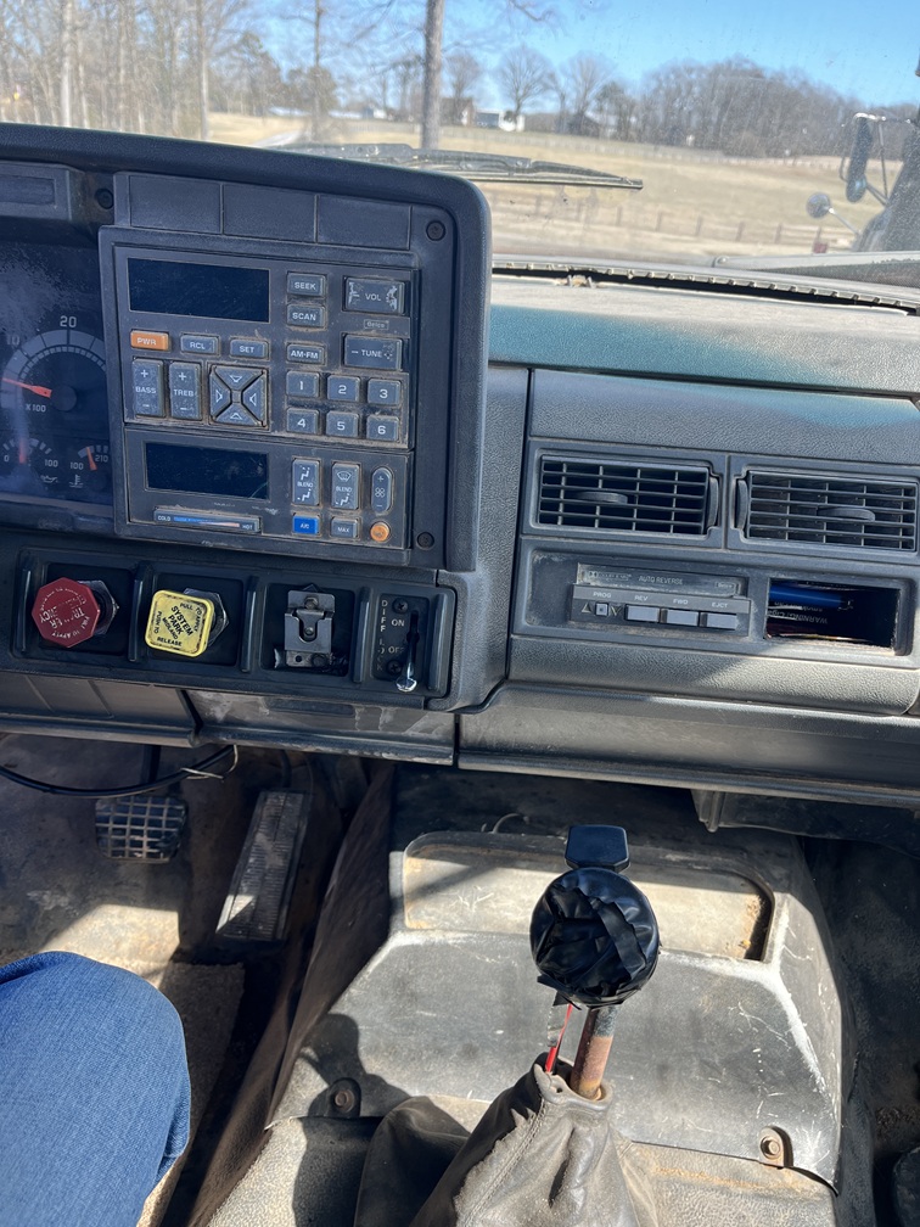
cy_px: 614
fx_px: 921
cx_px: 460
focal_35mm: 26
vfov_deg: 67.3
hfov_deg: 53.1
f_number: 1.6
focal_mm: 5.1
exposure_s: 1/360
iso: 50
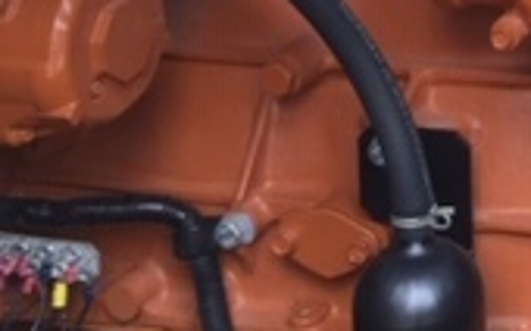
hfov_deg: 16.3
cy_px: -300
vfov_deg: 10.5
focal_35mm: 116
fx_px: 1678
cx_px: 812
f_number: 2.2
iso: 32
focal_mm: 4.15
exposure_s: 1/143
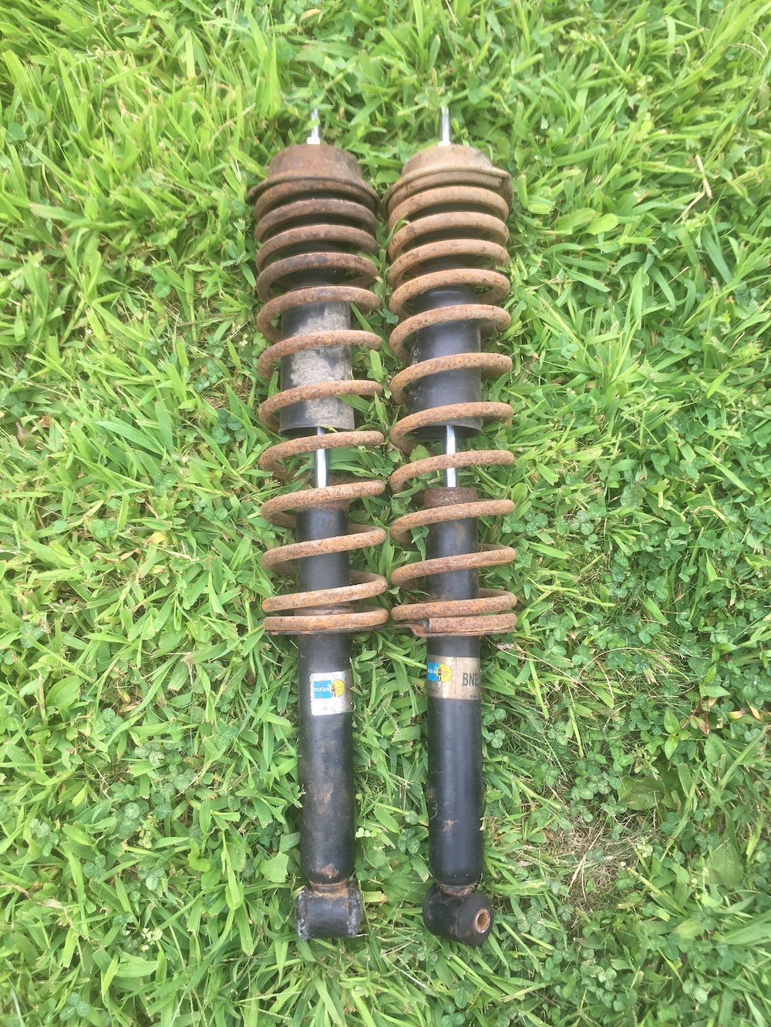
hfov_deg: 48.2
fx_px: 861
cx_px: 386
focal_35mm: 29
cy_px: 514
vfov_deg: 61.7
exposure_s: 1/136
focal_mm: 4.15
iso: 25
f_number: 2.2
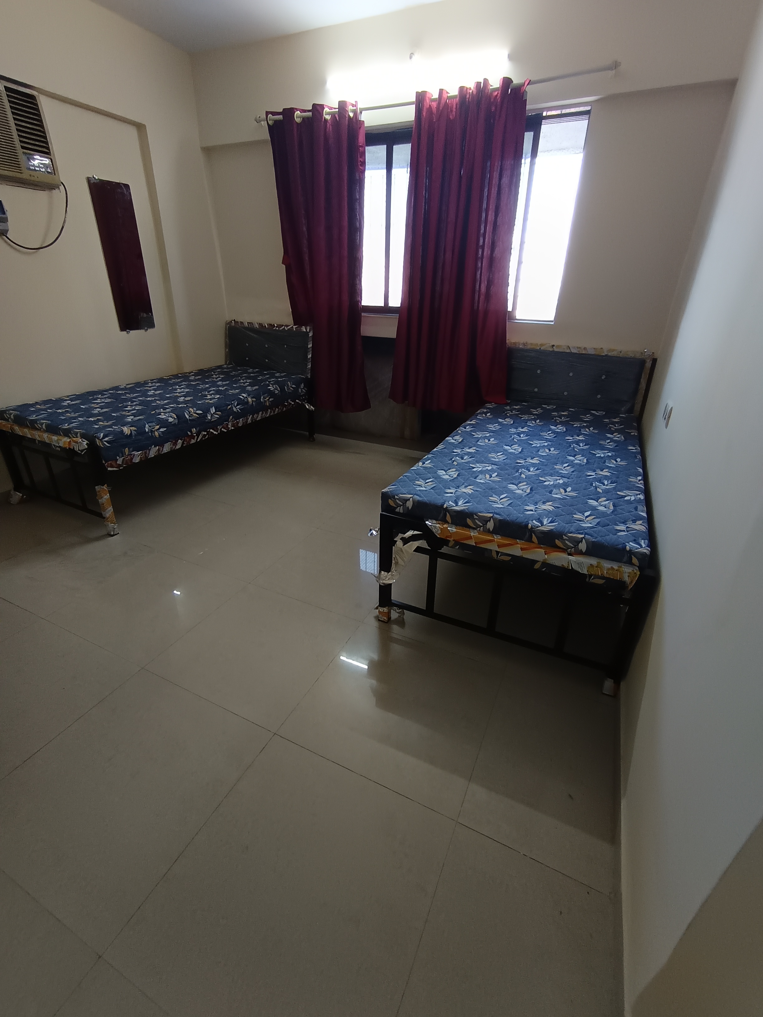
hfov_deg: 78.1
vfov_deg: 94.5
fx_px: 470
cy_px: 508
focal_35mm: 16
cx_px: 382
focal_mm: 1.65
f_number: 2.2
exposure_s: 1/33.3
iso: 342
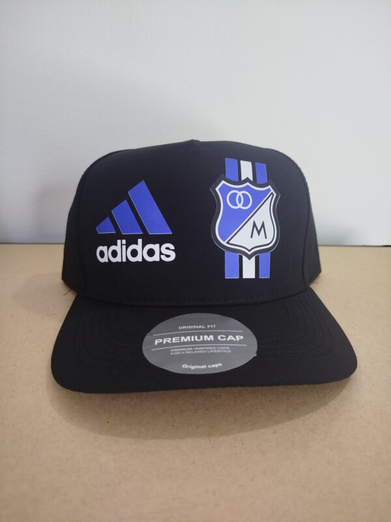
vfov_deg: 71.6
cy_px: 261
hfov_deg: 56.8
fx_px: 361
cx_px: 196
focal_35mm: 24
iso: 200
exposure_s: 1/33
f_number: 1.7
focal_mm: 5.31
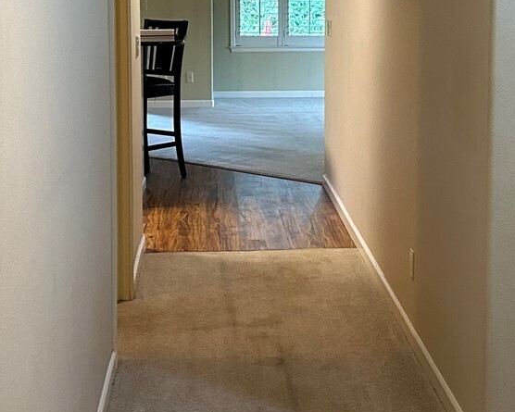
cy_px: 77
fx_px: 1113
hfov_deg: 26.0
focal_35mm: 73
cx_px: 295
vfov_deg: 20.7
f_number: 1.5
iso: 250
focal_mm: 5.7
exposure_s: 1/60
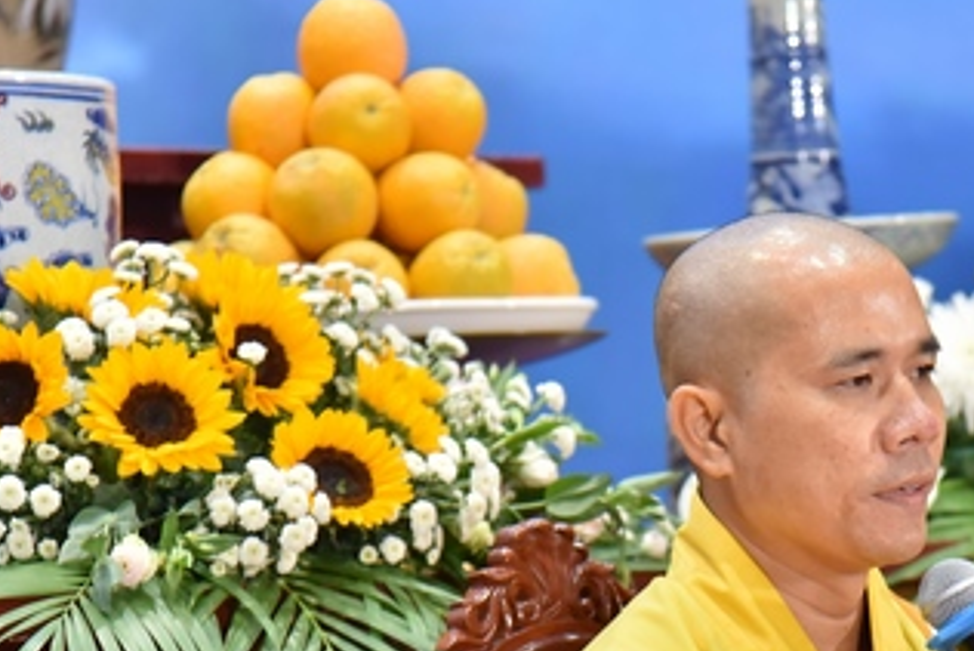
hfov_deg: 8.3
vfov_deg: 5.6
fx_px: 6685
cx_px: 786
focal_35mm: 247
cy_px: 592
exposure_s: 1/100
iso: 1250
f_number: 4
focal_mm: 120
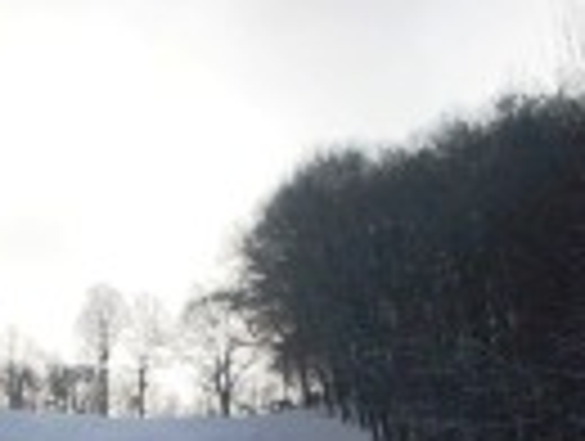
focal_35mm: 140
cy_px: 666
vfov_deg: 10.3
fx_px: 2370
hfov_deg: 14.0
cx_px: 153
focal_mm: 6.3
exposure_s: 1/350
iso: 80
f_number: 8.4
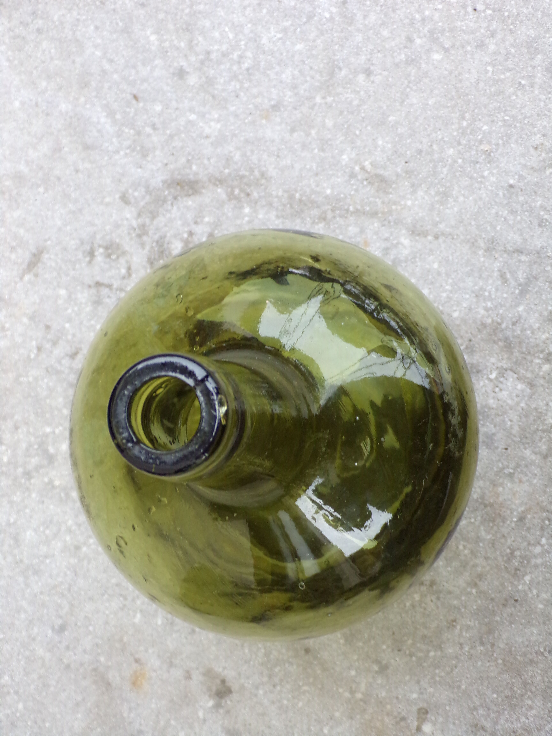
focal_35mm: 49
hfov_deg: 29.7
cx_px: 276
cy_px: 368
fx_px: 1042
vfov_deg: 38.9
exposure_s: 1/17
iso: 214
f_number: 3.5
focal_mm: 8.7
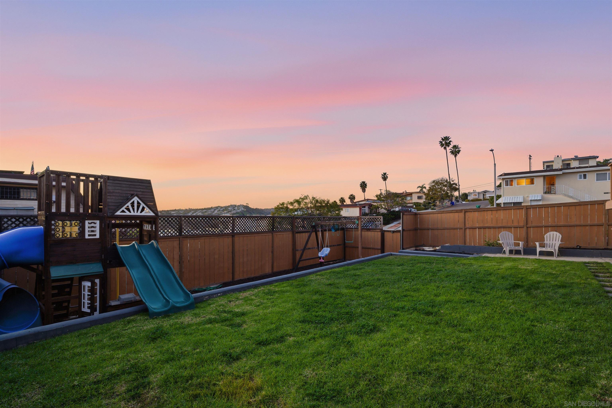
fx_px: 272
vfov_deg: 73.8
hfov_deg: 96.7
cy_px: 204
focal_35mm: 16
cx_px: 306
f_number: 8
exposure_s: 1/40
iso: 250
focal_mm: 16
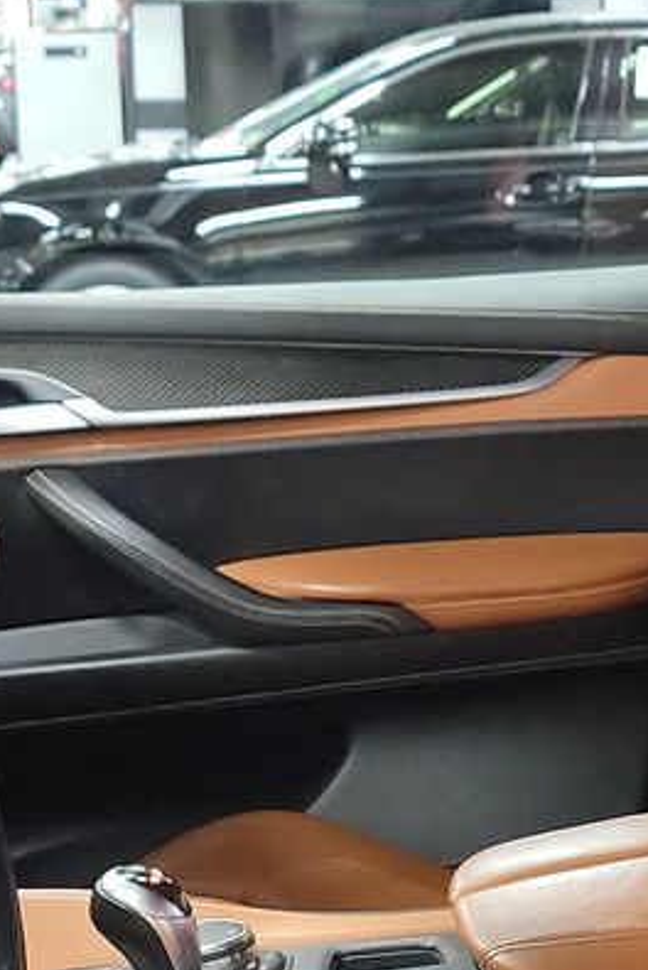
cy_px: 793
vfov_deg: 20.0
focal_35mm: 101
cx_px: 380
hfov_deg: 13.6
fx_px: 2722
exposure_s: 1/30
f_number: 1.8
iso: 937
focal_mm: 6.7
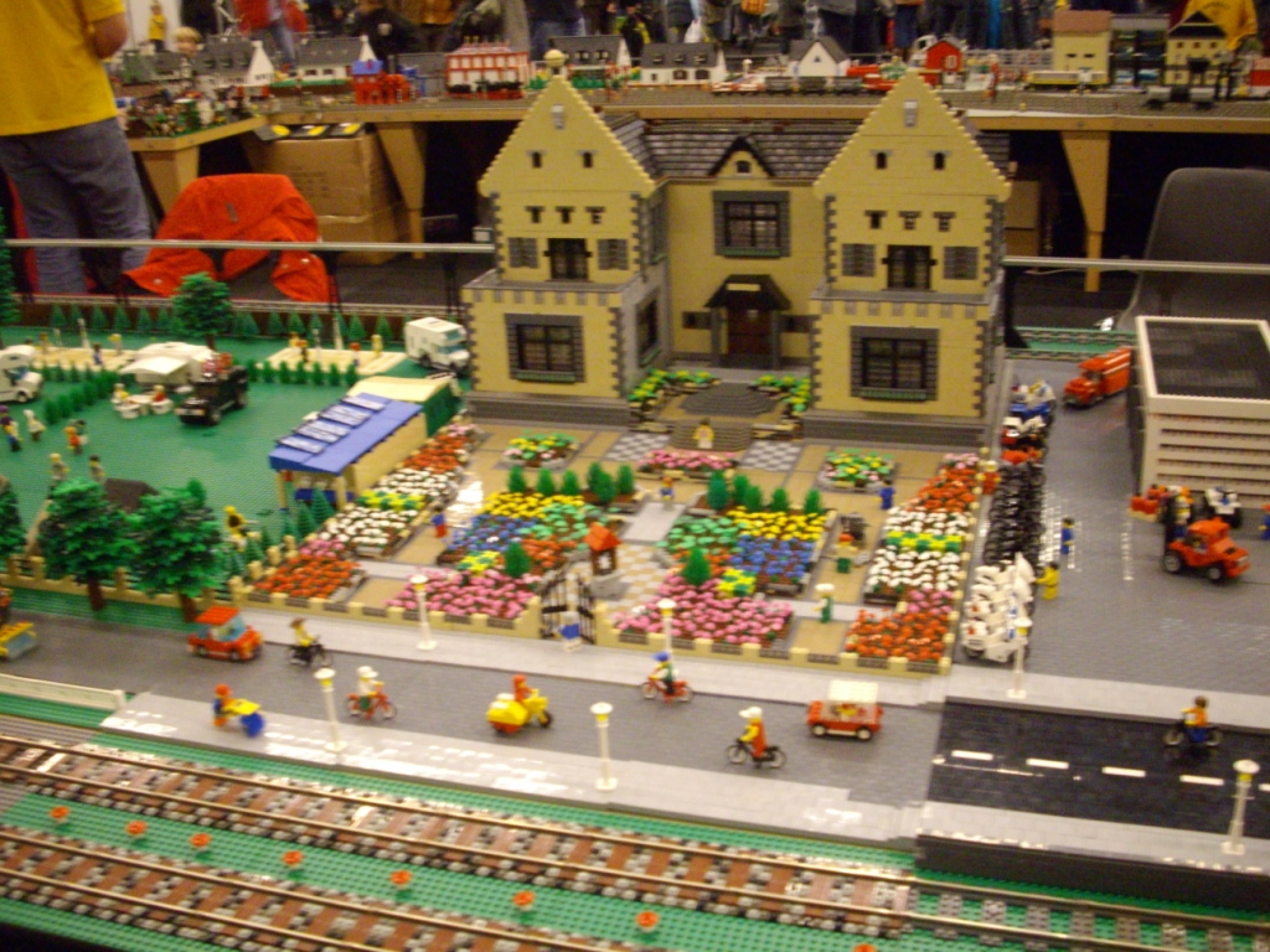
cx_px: 635
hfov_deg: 50.1
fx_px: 1357
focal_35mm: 37
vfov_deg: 38.7
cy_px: 476
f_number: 2.8
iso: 400
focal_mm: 6.2
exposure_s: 1/10
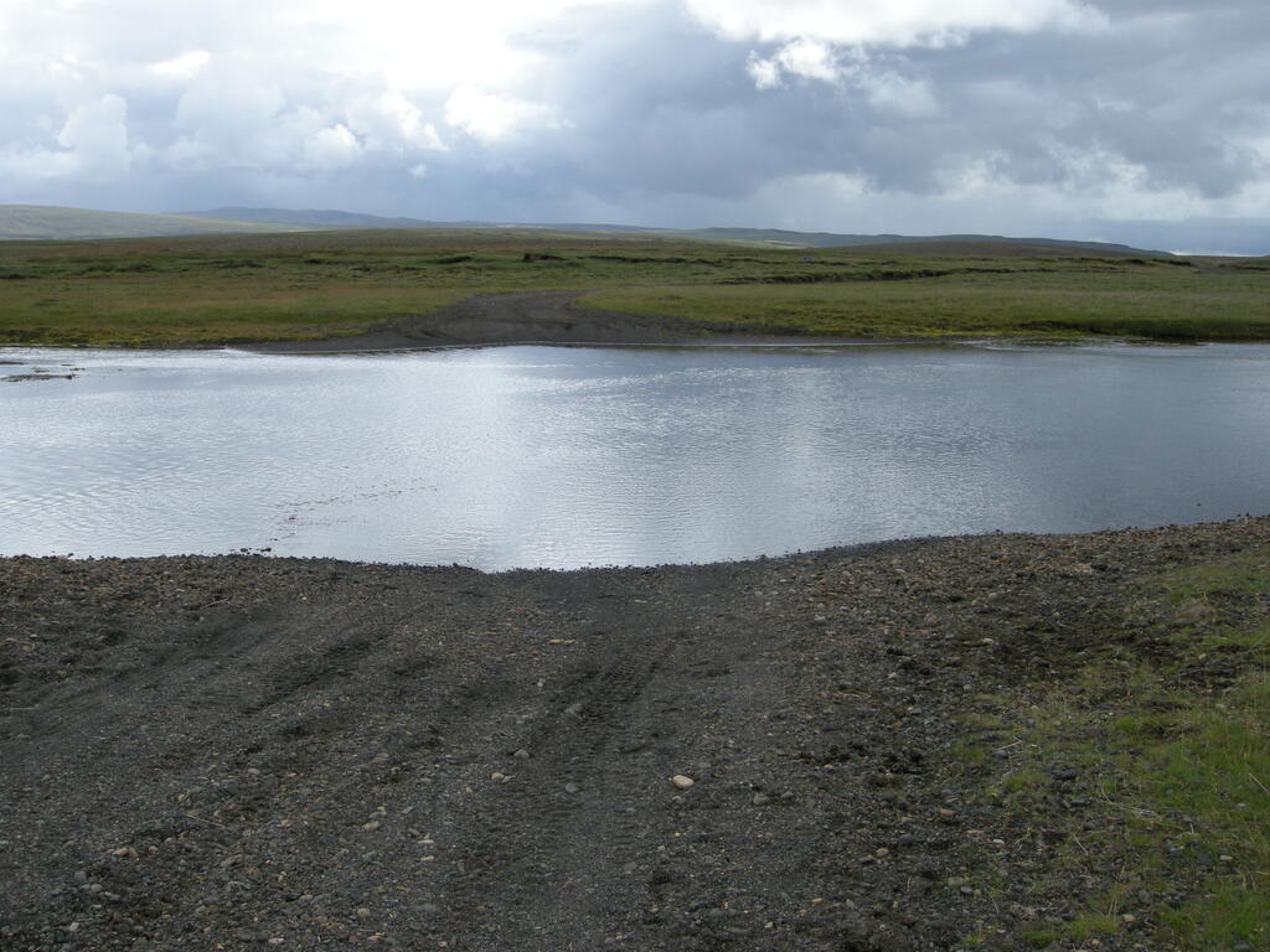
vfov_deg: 40.7
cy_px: 476
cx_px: 635
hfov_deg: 52.6
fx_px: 1284
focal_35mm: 35
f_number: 6.1
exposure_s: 1/276
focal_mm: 7.5
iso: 100
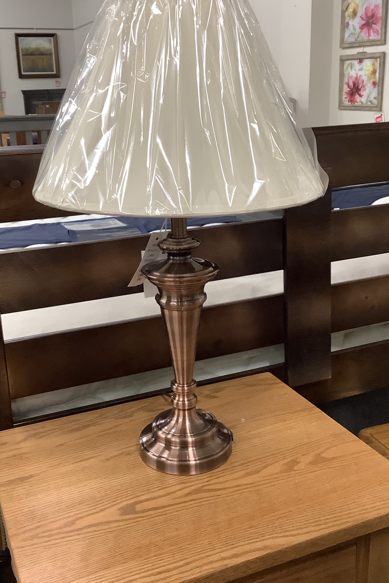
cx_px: 173
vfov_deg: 50.6
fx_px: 616
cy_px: 265
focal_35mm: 38
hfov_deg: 35.0
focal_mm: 3.3
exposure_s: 1/60
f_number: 2.4
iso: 250
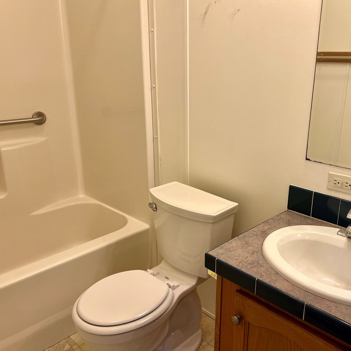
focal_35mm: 31
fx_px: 356
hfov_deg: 52.1
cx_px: 213
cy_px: 175
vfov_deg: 52.5
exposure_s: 1/120
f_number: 1.5
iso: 80
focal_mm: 5.7
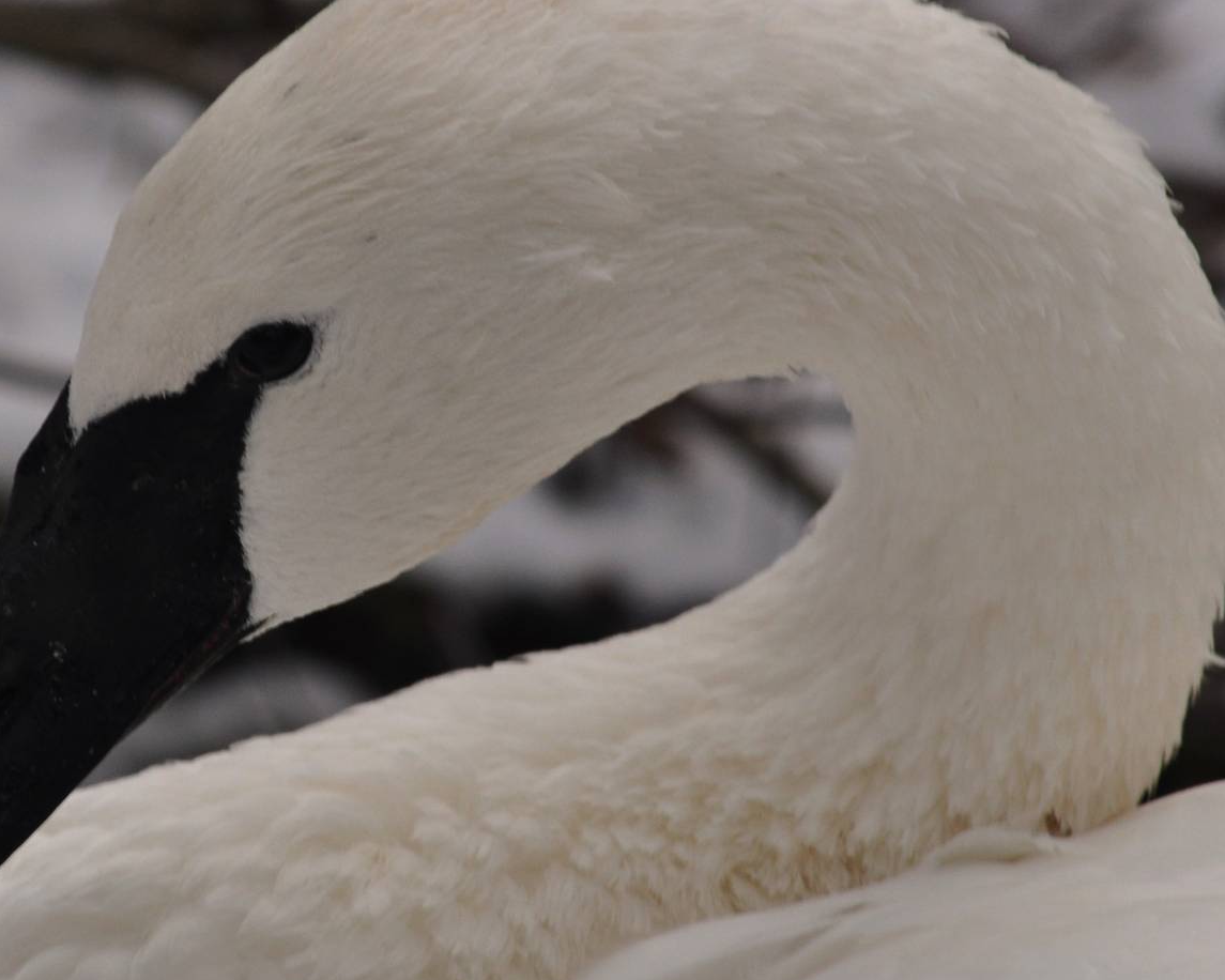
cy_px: 481
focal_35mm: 334
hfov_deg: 5.8
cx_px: 474
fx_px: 12109
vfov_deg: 4.6
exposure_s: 1/160
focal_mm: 170
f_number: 9
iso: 400
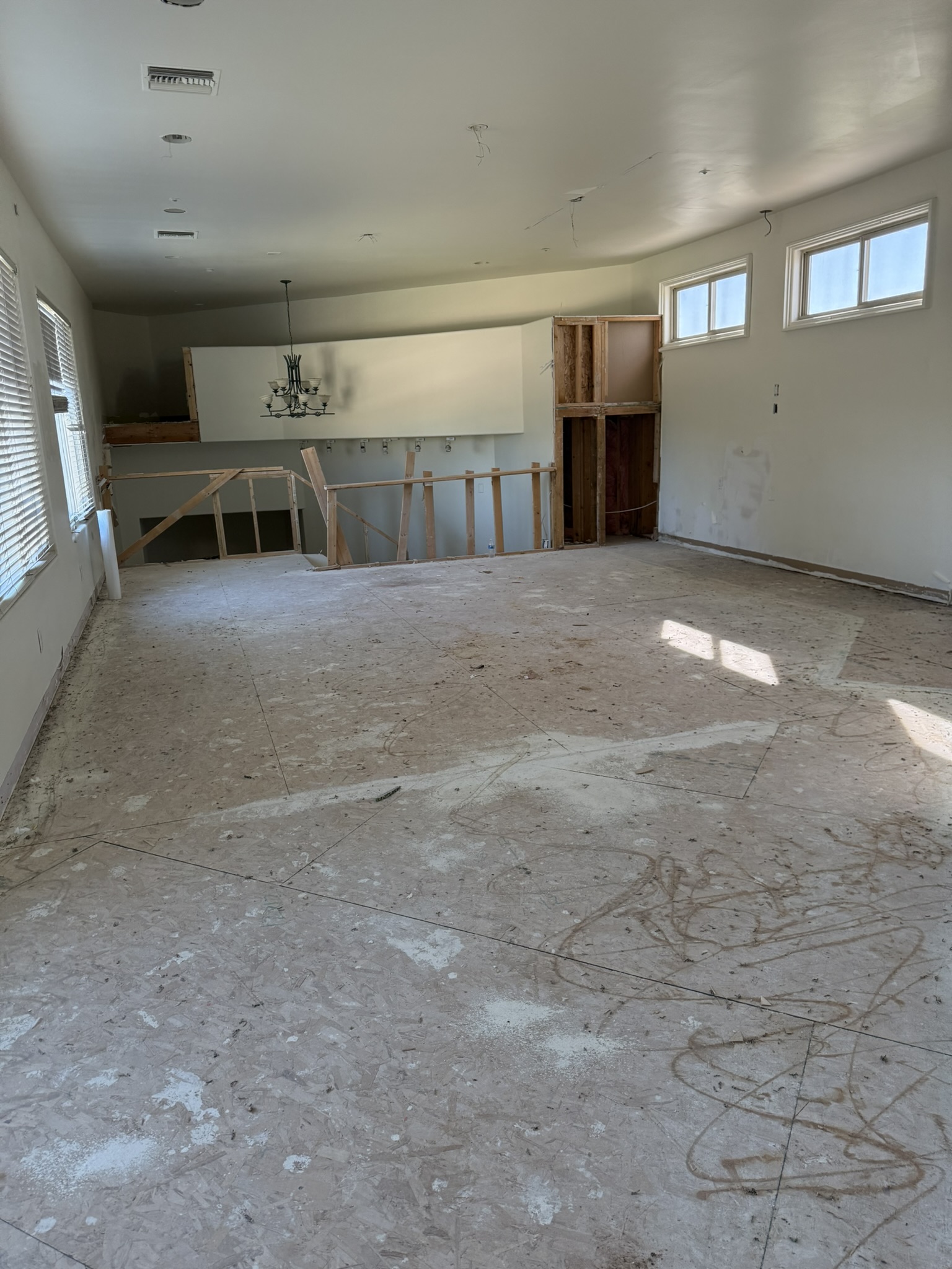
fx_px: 880
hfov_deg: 56.8
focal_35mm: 24
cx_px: 476
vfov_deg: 71.6
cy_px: 634
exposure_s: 1/188
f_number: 1.78
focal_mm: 6.76
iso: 200
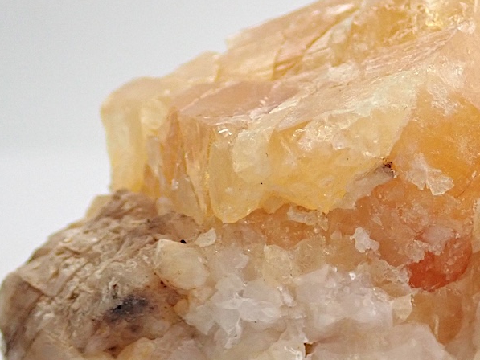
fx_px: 1567
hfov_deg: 17.2
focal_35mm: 113
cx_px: 416
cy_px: 260
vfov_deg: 13.1
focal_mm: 9.65
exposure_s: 1/50
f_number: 3.3
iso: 250
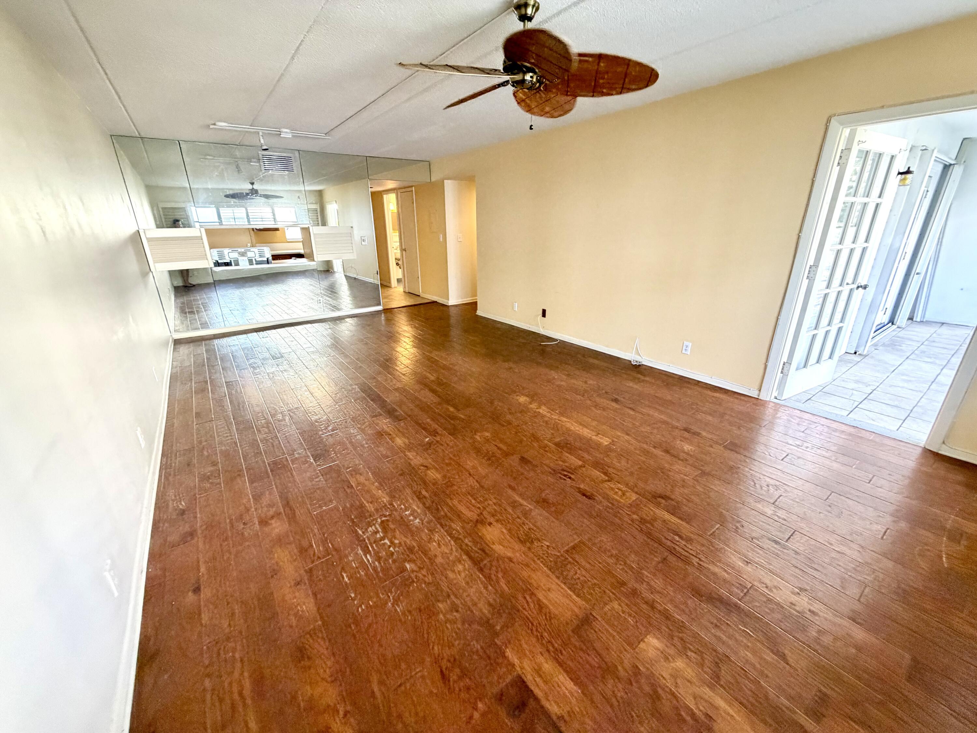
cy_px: 366
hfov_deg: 102.1
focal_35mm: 14
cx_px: 488
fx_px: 395
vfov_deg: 85.7
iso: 400
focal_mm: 2.22
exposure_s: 1/60
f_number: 2.2
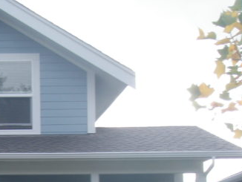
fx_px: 875
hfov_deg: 15.3
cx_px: -32
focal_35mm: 125
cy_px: 210
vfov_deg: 11.7
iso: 80
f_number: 5.6
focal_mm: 9.13
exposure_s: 1/80
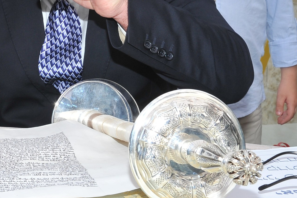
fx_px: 957
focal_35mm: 116
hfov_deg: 17.3
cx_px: 12
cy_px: 4
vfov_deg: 11.7
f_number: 14
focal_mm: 46
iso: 500
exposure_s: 1/250
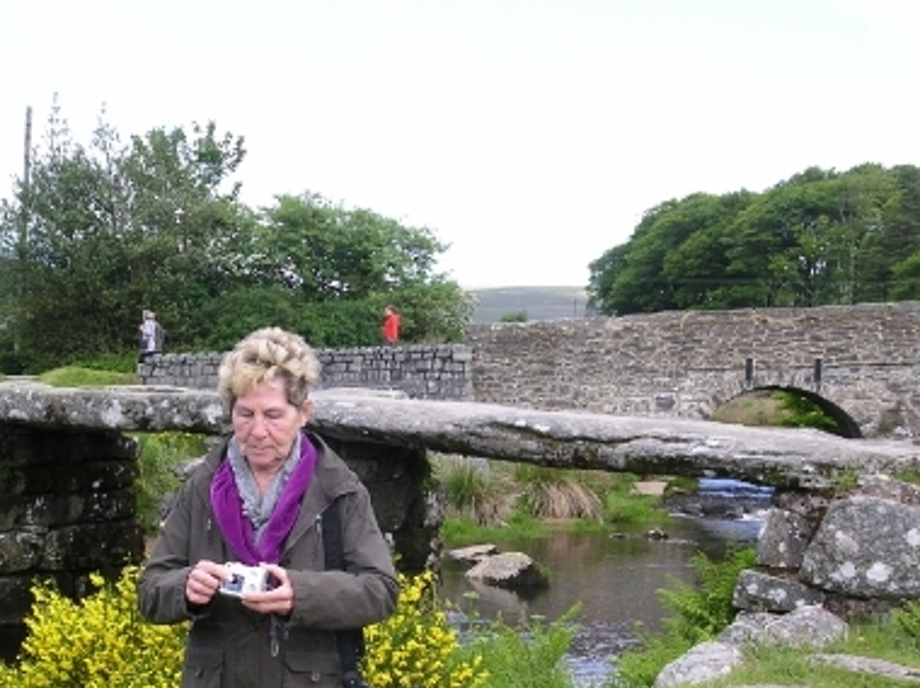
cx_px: 320
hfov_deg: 32.0
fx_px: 1593
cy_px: 478
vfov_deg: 24.2
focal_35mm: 60
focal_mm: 7.8
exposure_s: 1/180
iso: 100
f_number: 5.6
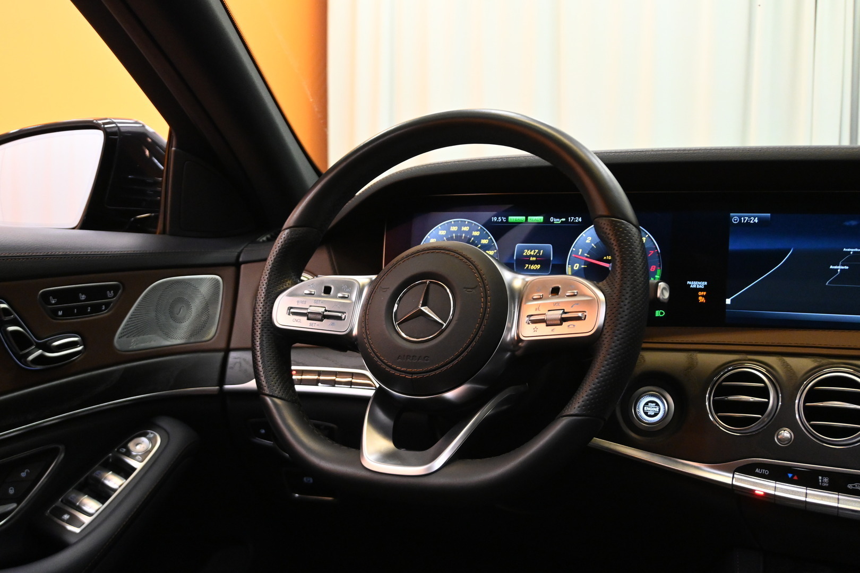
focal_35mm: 46
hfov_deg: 43.0
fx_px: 1093
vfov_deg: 29.4
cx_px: 430
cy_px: 286
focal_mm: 30.5
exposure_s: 1/125
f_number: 5.6
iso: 3200
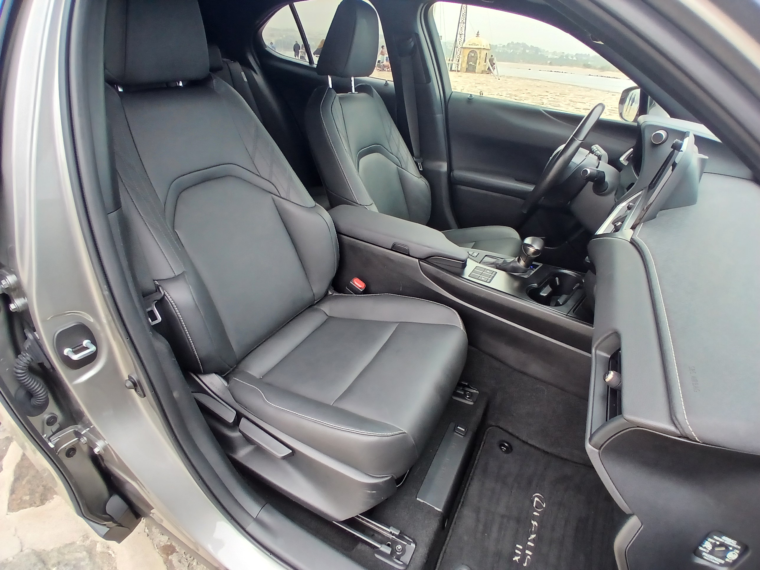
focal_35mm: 17
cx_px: 380
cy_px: 285
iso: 80
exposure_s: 1/100
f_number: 2.2
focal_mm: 1.4
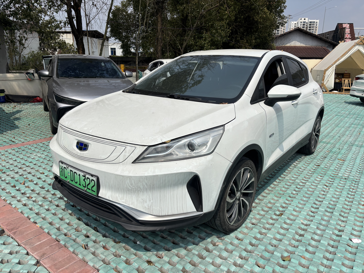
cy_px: 136
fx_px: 273
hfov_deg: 67.3
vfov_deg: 53.1
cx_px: 182
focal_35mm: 26
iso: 50
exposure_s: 1/9091
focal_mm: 5.96
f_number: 1.6
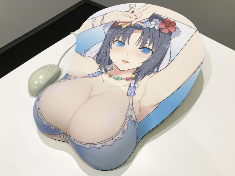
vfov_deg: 49.7
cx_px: 118
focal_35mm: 28
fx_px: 190
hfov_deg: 63.4
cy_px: 88
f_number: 1.8
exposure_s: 1/100
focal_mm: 3.99
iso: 40
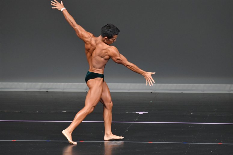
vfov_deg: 4.0
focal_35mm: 345
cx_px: 116
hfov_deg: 6.0
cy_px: 78
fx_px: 2232
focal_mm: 230
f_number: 5.6
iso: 4000
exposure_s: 1/400
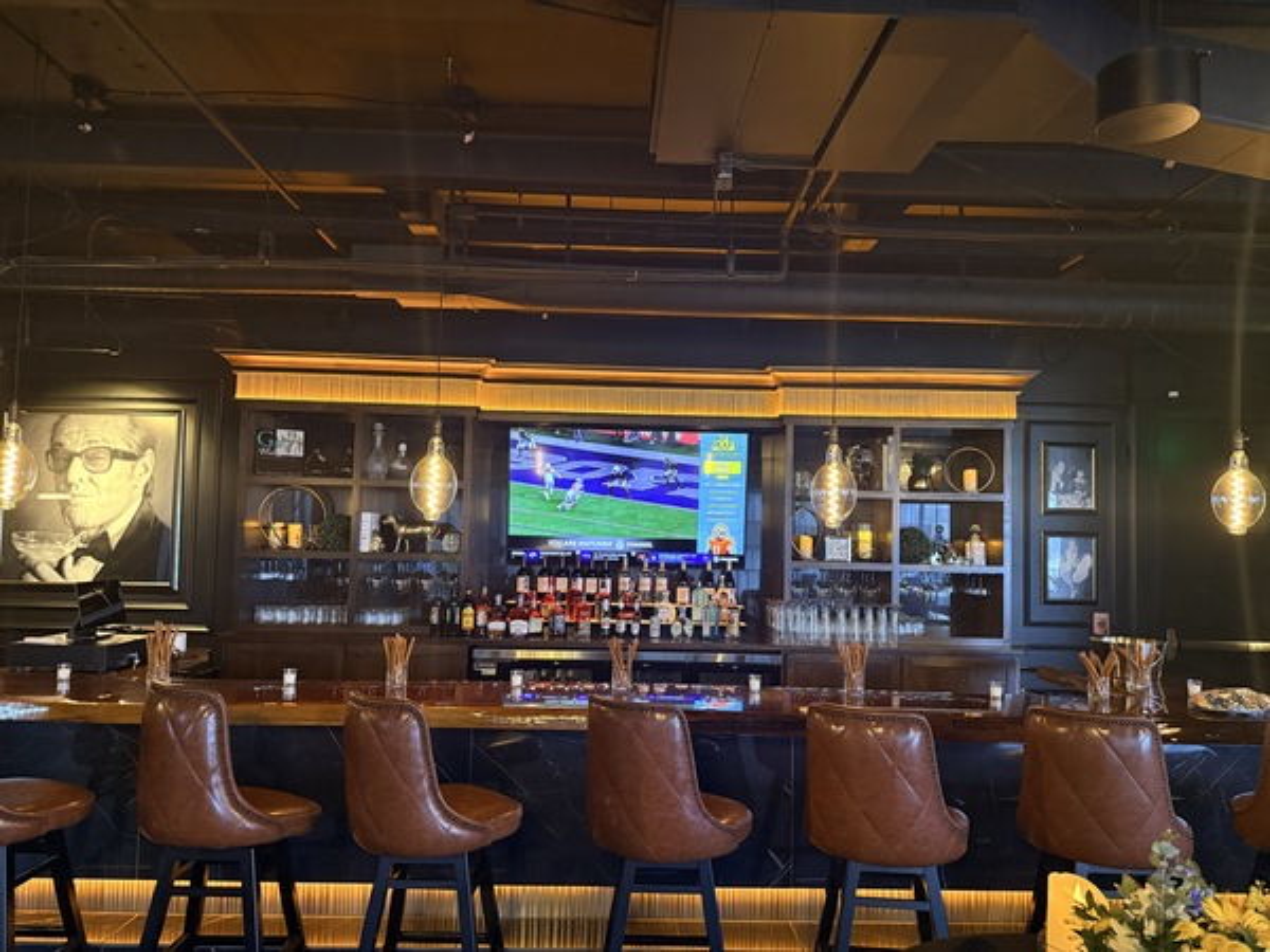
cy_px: 476
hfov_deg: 71.6
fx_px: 881
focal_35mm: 24
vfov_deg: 56.8
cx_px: 635
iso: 800
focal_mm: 6.76
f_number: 1.78
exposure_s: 1/40
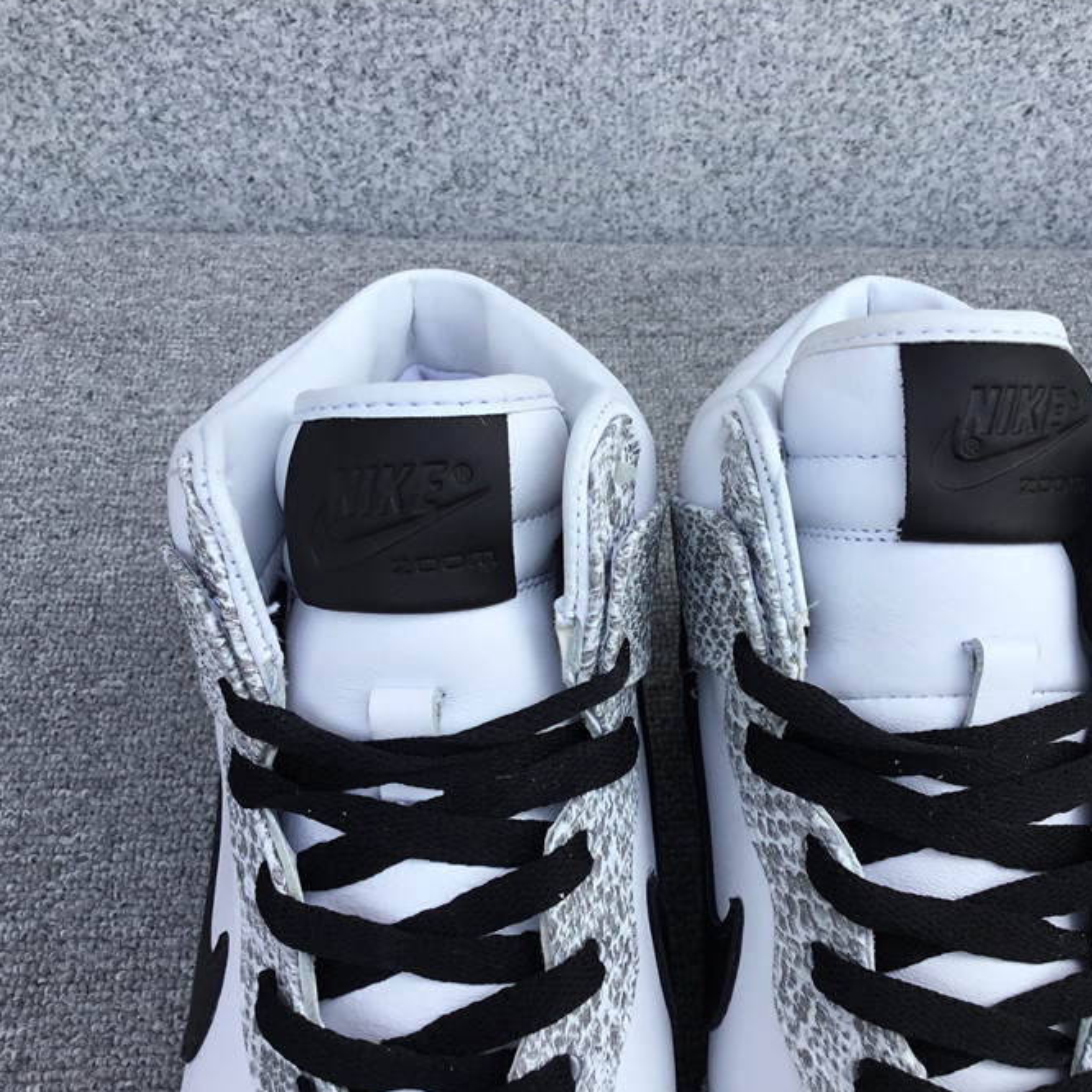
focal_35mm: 37
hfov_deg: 44.7
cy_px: 548
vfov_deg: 44.9
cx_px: 656
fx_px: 1321
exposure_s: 1/455
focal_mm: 3.3
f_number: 2.4
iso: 25
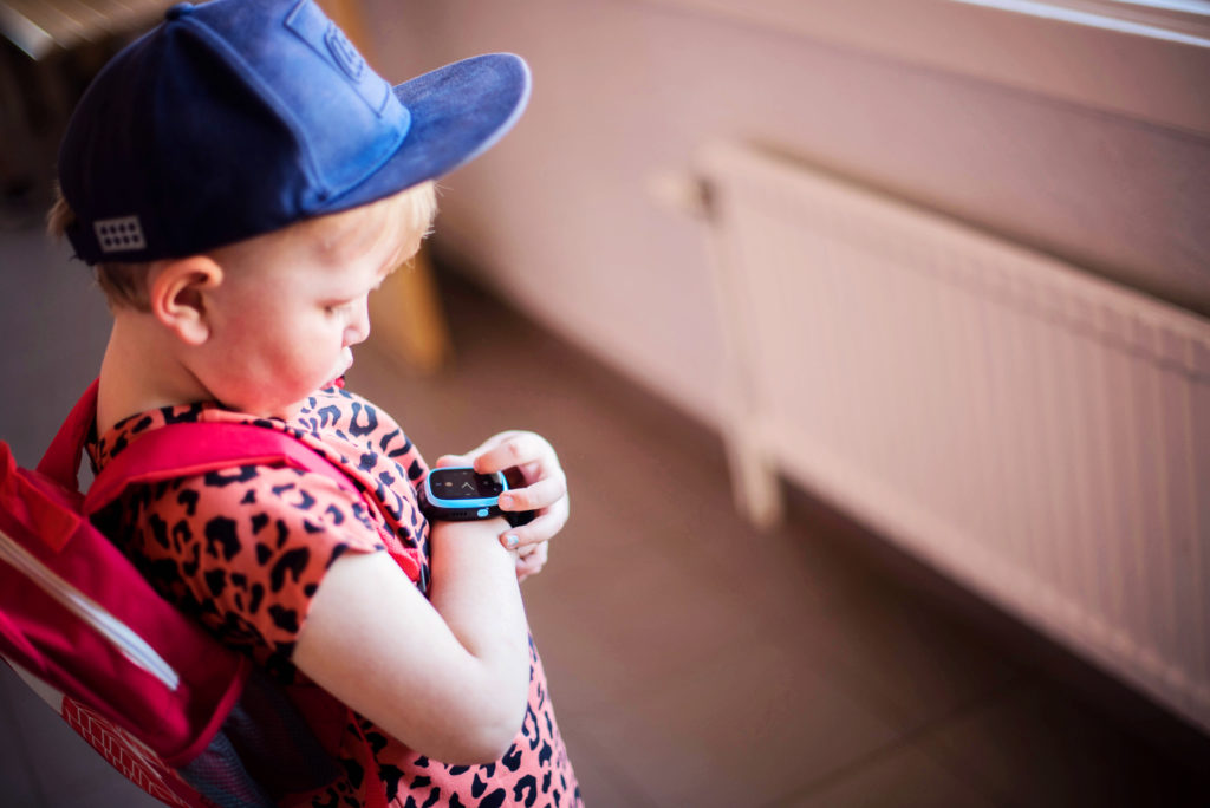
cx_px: 605
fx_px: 1681
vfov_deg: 27.0
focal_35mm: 50
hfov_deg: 39.6
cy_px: 404
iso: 100
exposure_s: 1/160
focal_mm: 50
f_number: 1.4
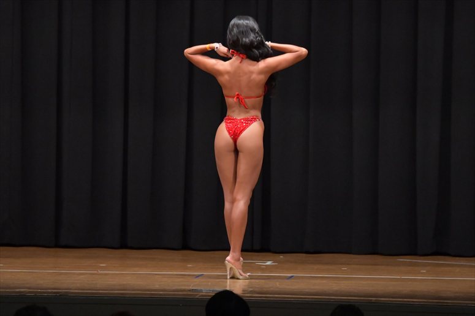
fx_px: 2967
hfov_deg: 9.2
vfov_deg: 6.1
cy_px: 158
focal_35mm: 225
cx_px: 238
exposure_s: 1/400
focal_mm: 150
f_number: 5.6
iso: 6400
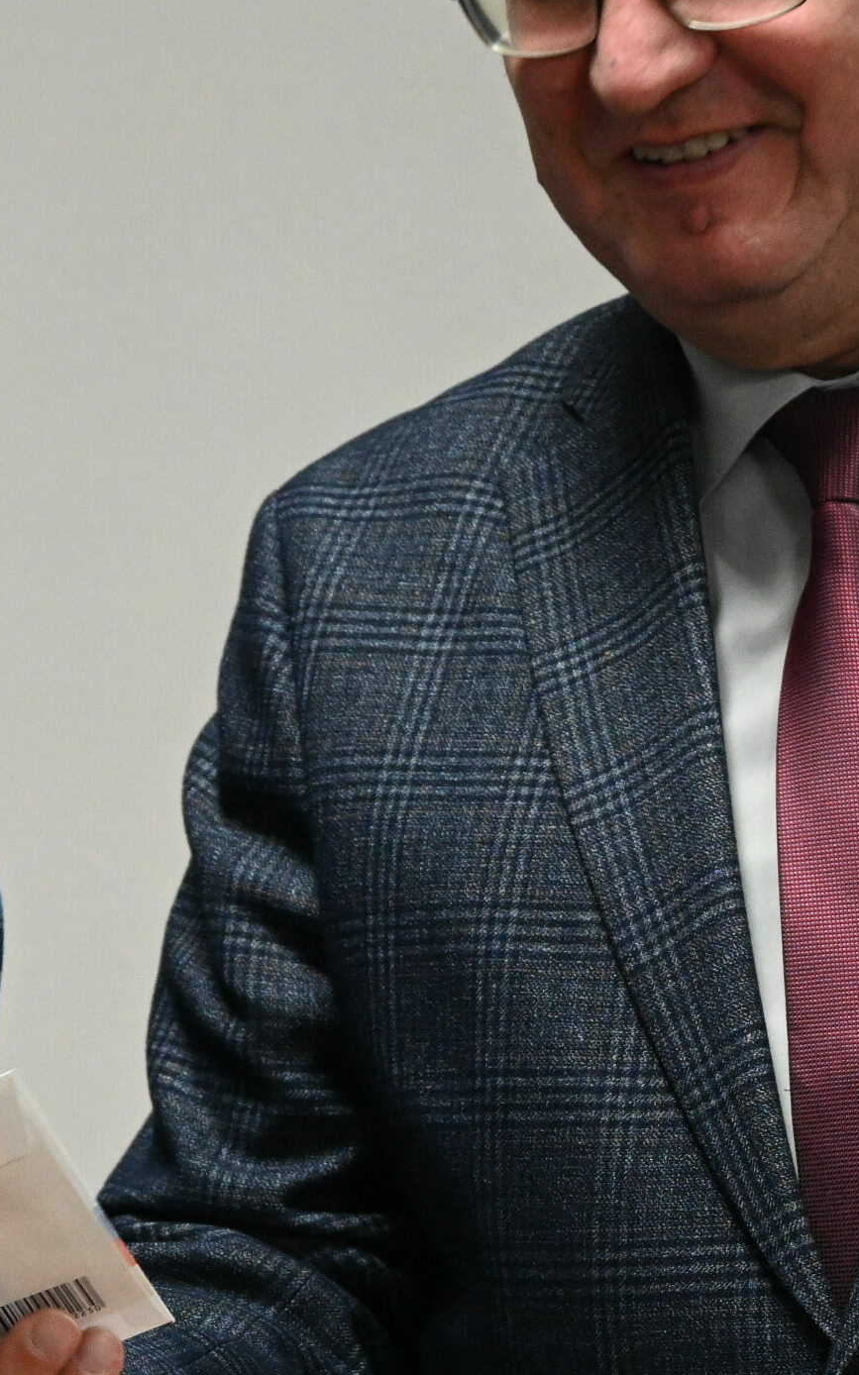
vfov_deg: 10.8
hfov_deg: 6.8
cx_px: 182
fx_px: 7270
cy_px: 775
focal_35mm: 194
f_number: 7.1
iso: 3200
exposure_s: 1/60
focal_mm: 64
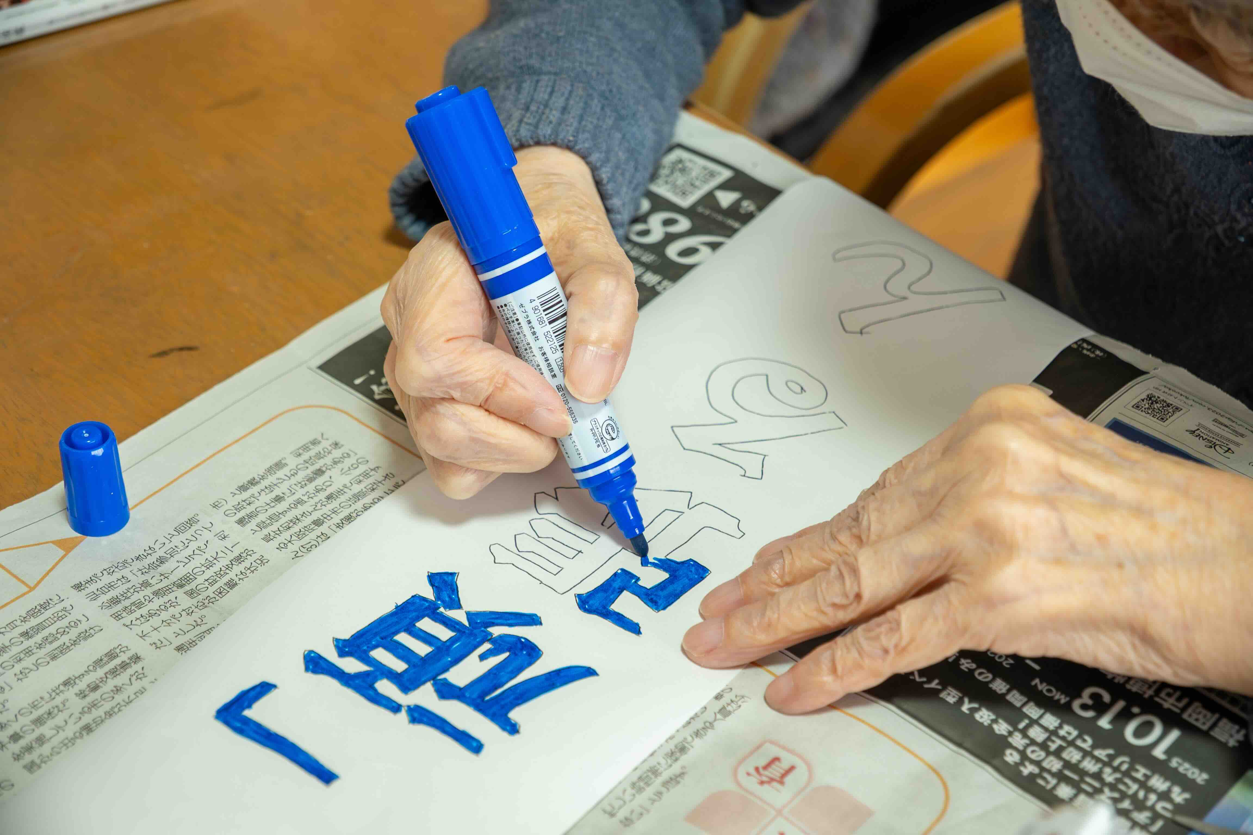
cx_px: 626
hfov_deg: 31.4
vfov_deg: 21.2
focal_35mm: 64
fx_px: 2227
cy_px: 418
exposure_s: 1/200
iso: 800
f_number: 4.5
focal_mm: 43
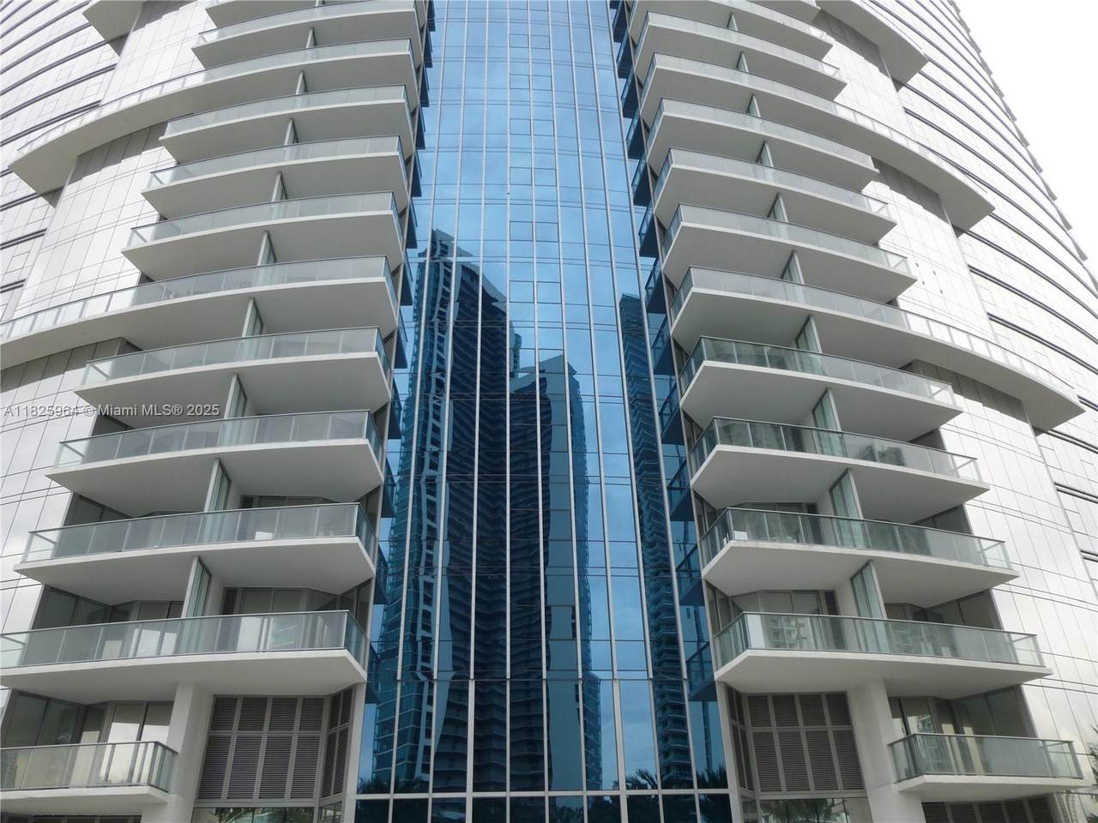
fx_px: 793
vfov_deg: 54.9
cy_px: 412
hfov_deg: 69.4
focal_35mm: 25
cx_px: 549
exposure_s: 1/640
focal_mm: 4.5
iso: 100
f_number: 3.1
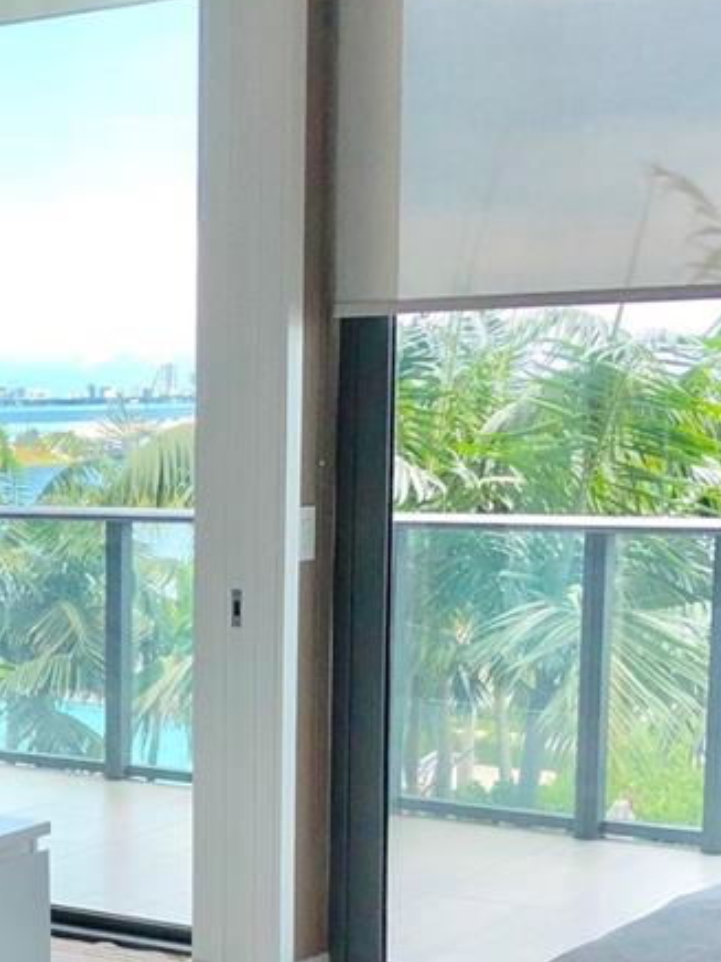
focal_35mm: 77
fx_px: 2138
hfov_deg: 18.3
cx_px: -104
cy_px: 768
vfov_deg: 24.9
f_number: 1.8
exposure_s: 1/385
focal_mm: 4
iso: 20
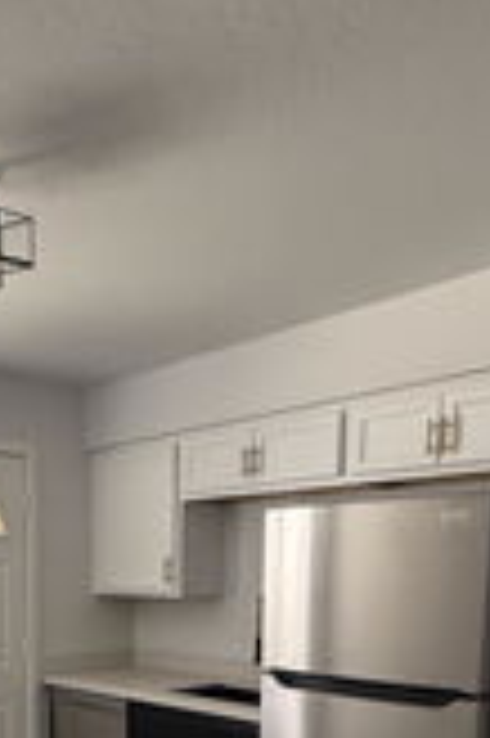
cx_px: 106
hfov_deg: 34.0
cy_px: 675
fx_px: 777
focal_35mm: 38
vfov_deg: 45.6
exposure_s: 1/92
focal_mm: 2.22
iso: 320
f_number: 2.2
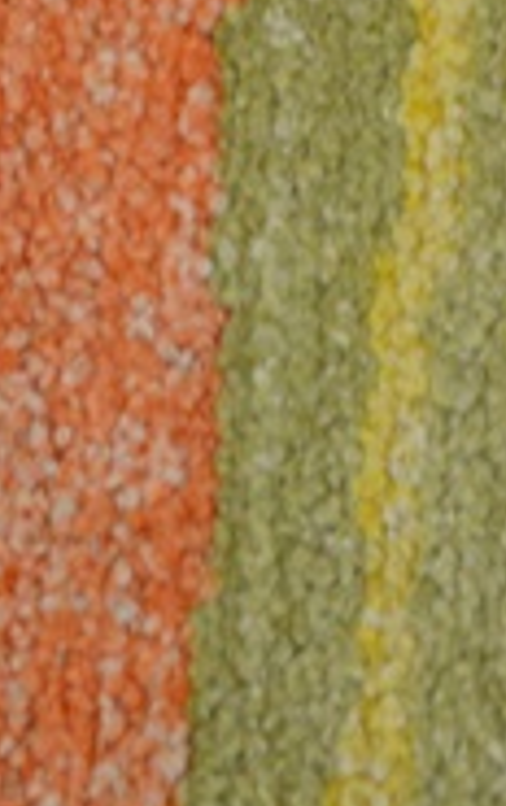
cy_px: -288
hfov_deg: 3.4
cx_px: 894
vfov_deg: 5.4
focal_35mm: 386
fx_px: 8497
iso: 800
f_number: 5.6
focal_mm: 52
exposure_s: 1/50
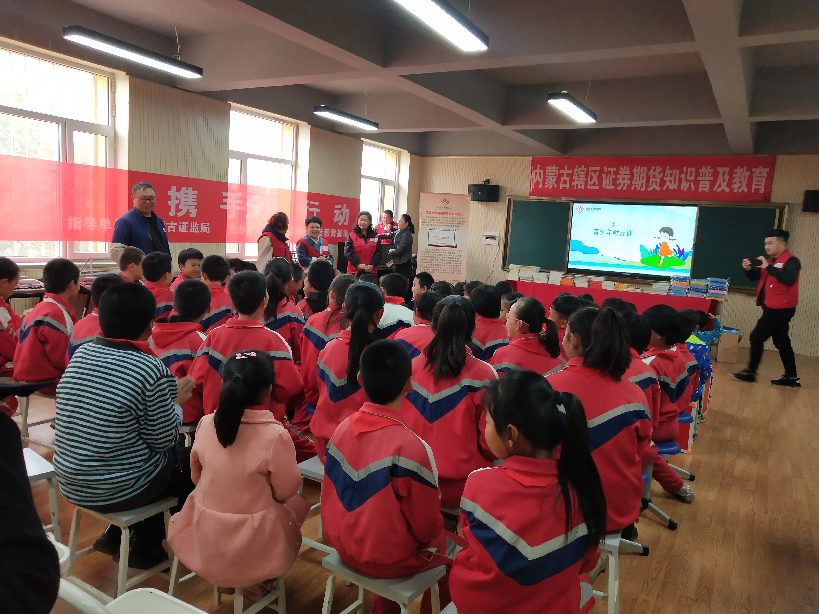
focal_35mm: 30
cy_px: 307
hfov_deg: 60.0
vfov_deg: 46.8
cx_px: 410
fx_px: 710
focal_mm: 3.95
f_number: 1.8
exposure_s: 1/50
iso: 164
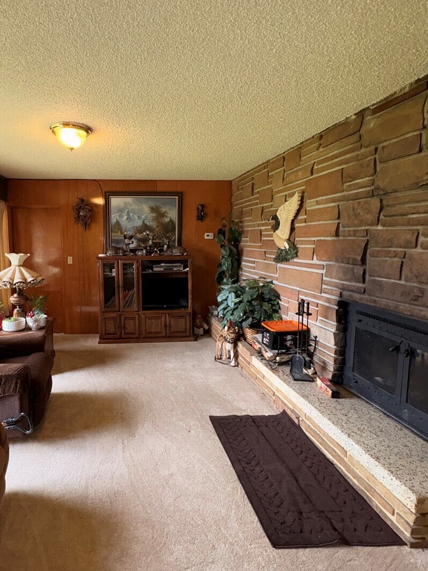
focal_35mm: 19
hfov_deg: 66.7
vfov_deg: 84.6
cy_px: 271
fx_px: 313
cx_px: 139
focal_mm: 2.22
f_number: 2.2
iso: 80
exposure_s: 1/60
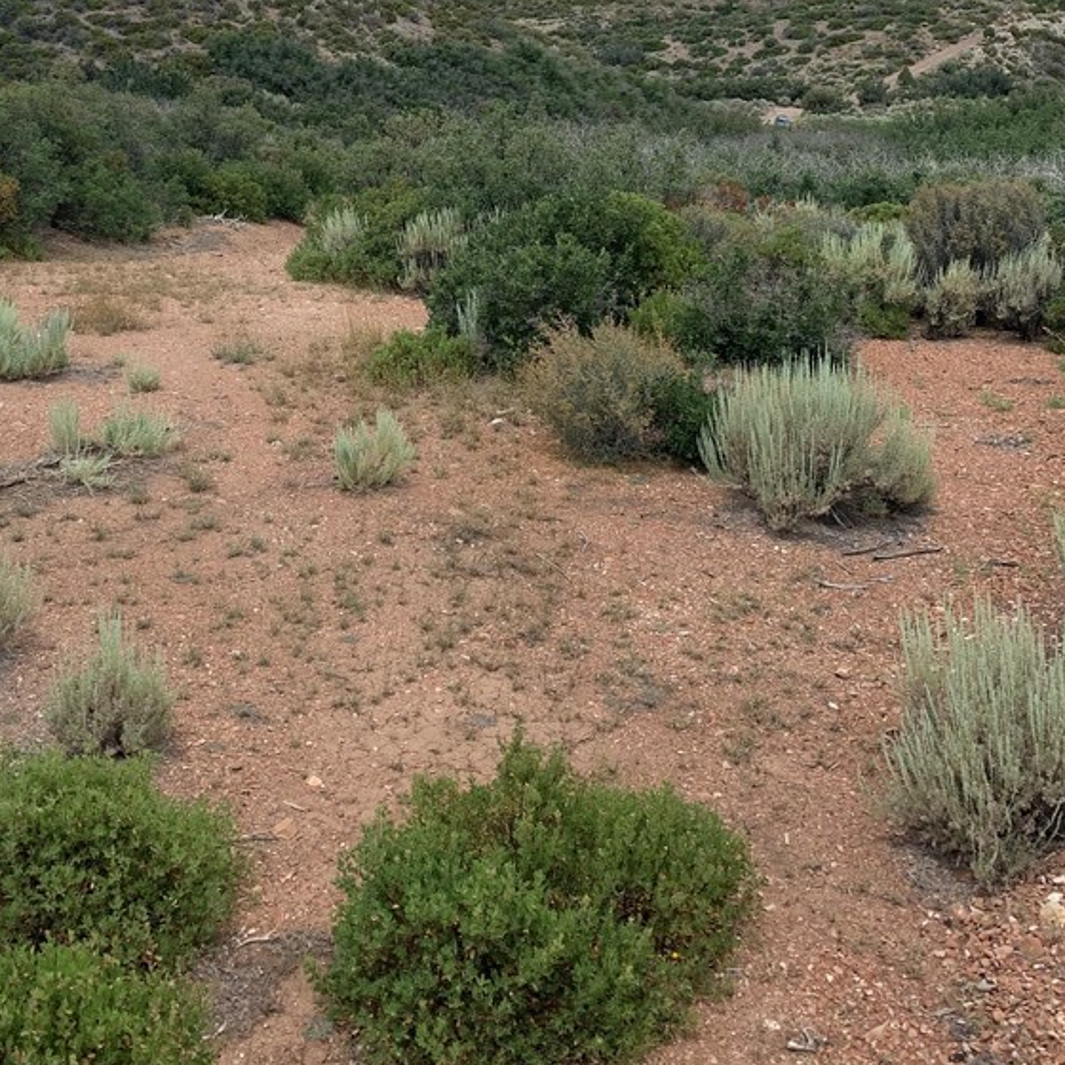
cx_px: 436
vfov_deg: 38.1
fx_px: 1462
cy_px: 171
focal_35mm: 42
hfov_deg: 39.9
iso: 25
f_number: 1.8
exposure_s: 1/1845
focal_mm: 4.25
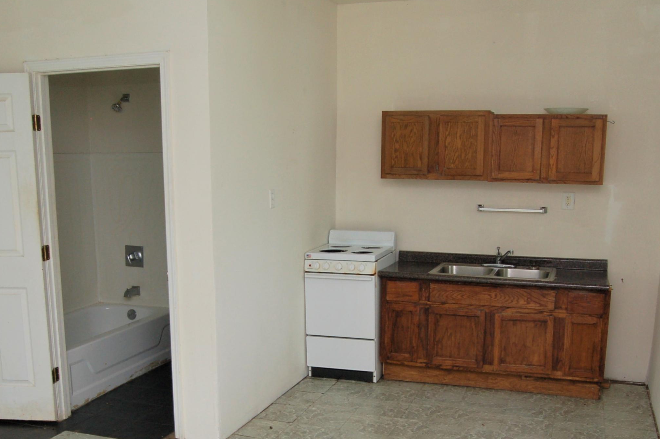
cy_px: 305
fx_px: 733
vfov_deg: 32.9
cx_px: 324
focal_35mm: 40
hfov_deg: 48.5
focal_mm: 18
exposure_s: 1/8
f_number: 9
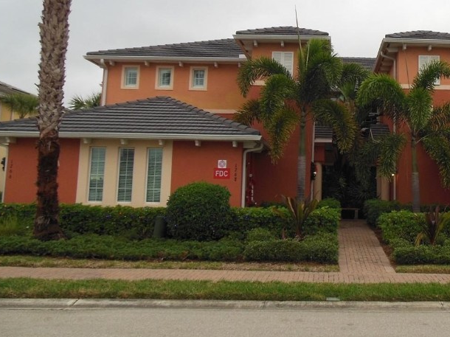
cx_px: 355
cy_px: 118
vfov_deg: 34.1
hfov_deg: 42.9
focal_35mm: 42
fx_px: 546
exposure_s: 1/320
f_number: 3.2
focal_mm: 4.5
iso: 125
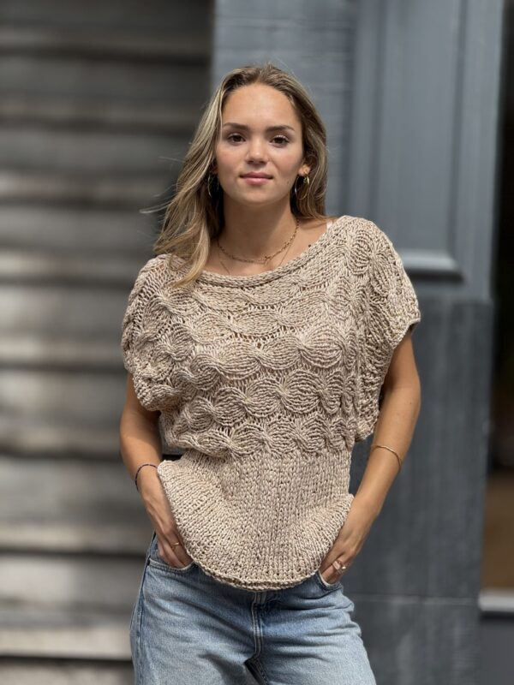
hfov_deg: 12.3
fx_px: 2376
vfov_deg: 16.4
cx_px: 257
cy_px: 342
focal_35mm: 120
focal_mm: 15.66
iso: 64
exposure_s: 1/759
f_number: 2.8
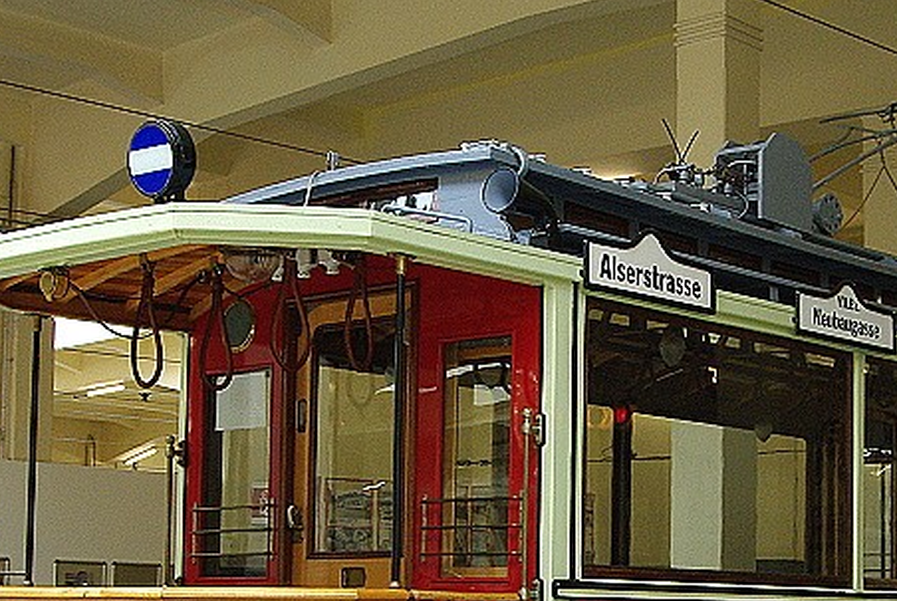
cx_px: 523
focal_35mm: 74
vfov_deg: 18.3
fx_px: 1847
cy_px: 498
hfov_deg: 27.3
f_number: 8
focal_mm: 19
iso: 400
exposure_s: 1/15
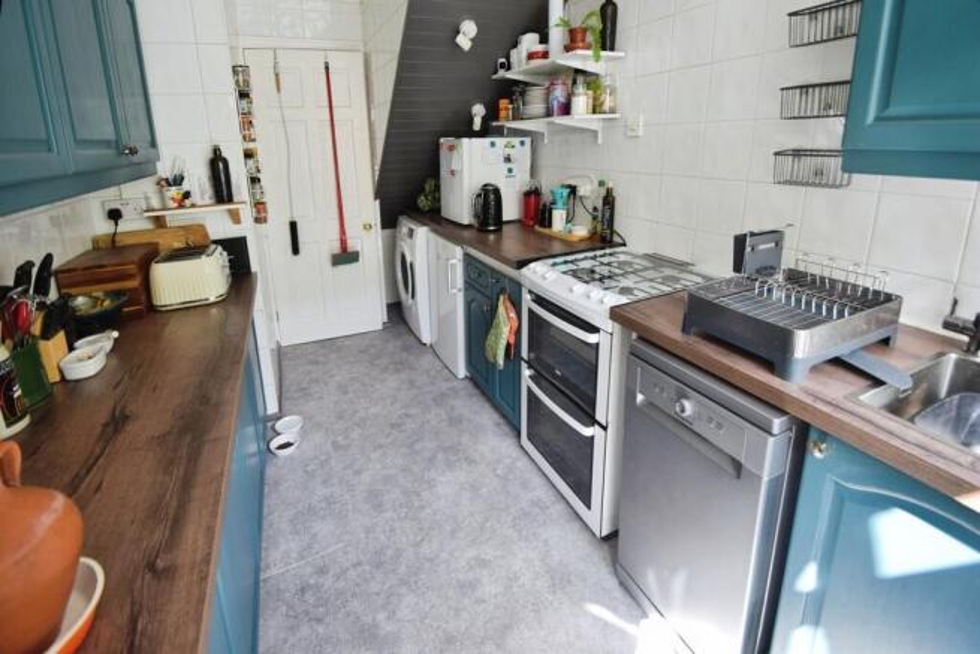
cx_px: 490
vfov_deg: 77.4
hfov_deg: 100.4
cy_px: 327
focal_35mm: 15
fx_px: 408
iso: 400
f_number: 4.5
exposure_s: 1/100
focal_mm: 10
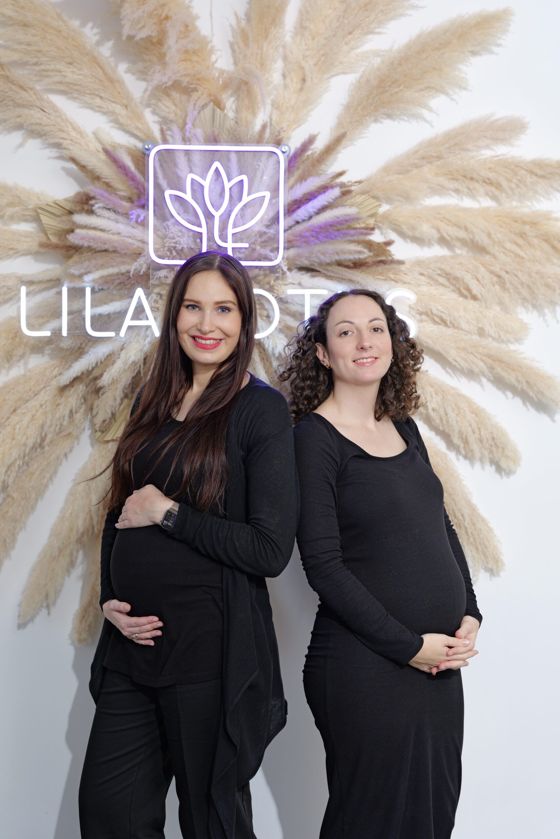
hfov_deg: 25.5
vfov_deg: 37.5
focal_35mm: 53
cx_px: 280
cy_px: 420
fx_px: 1236
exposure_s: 1/125
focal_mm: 53
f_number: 4
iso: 400
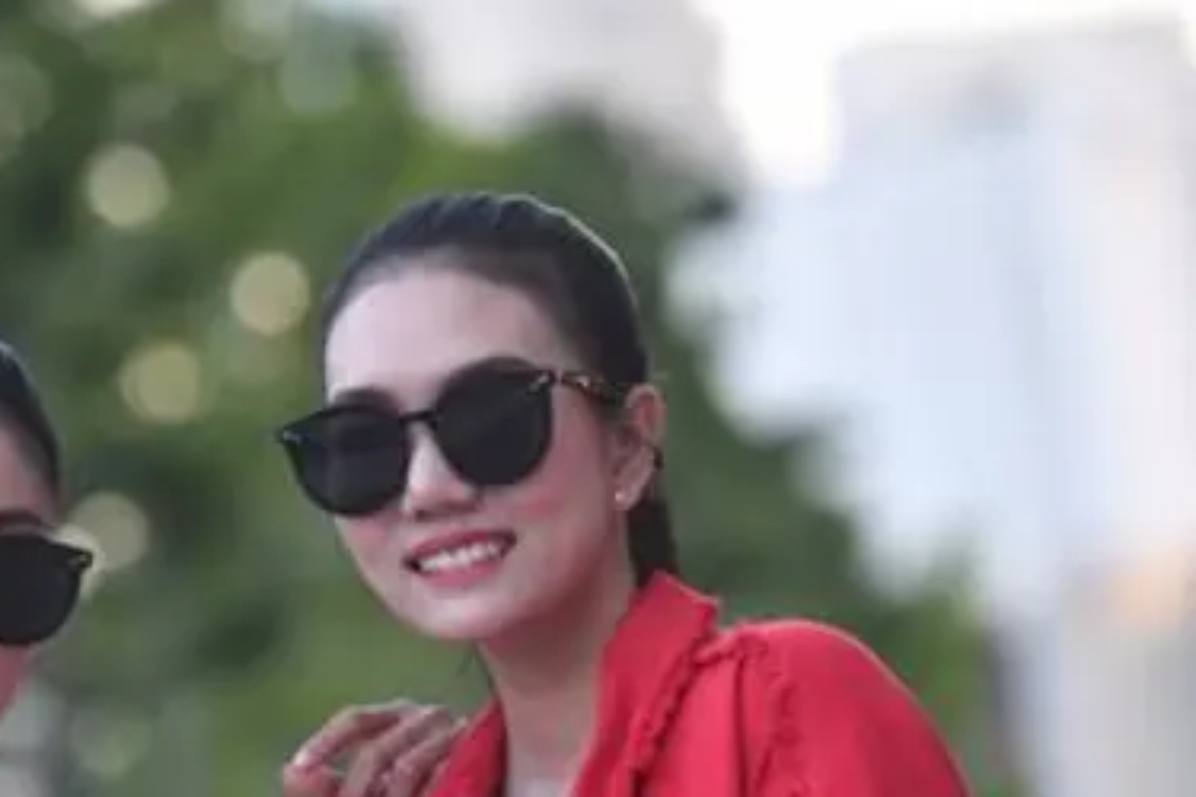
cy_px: 676
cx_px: 201
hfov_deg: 5.3
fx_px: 12790
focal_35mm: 385
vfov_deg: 3.6
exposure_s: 1/400
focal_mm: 185
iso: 1000
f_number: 4
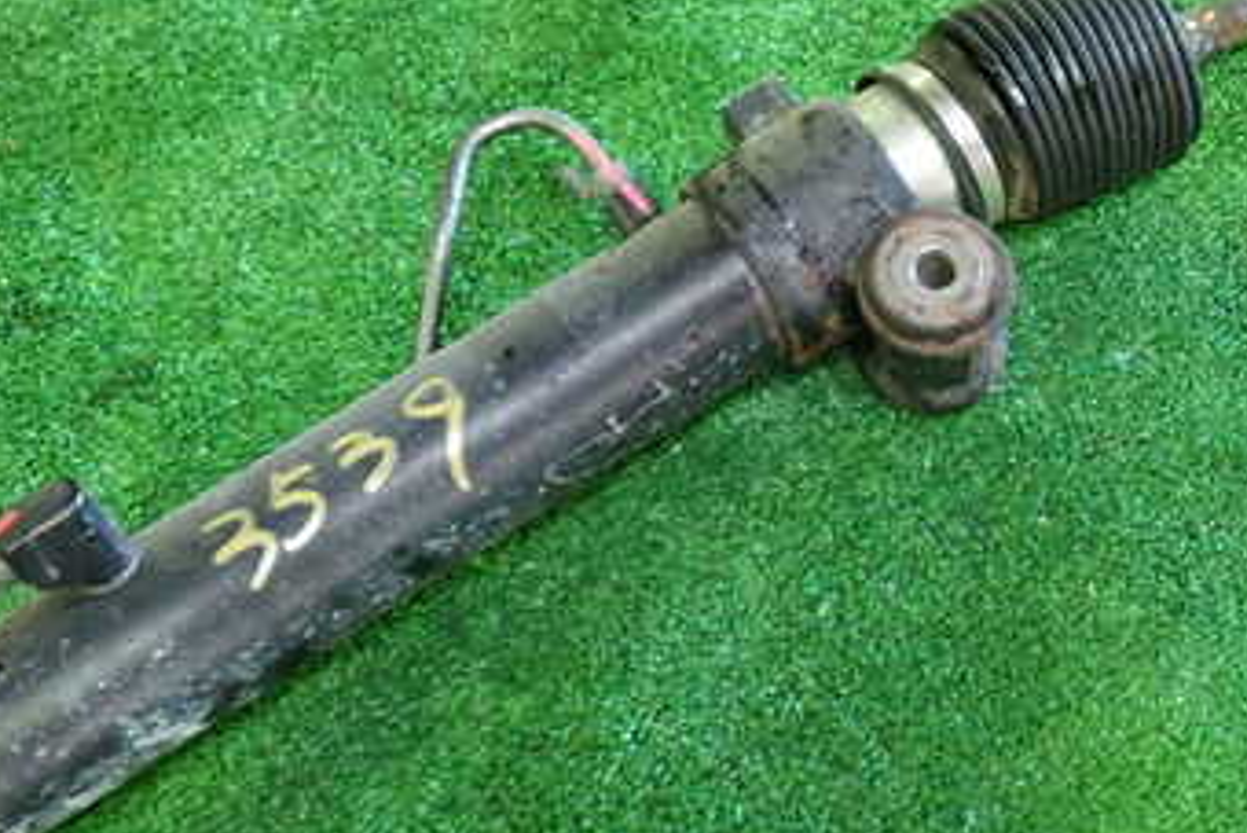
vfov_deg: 24.6
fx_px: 1906
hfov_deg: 34.9
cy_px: 349
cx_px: 1023
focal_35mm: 55
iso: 500
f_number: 2.3
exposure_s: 1/30
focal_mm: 5.4
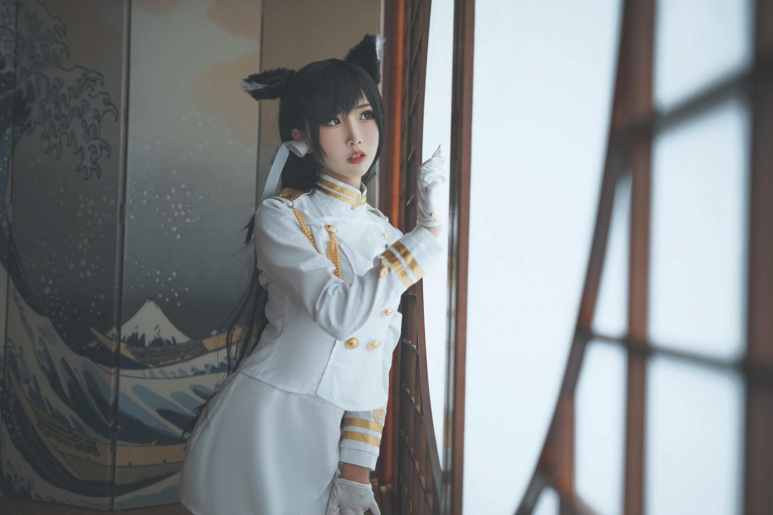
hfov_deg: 57.2
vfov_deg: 40.0
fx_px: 709
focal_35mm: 33
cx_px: 386
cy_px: 258
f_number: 2.2
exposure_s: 1/125
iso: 100
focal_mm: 33
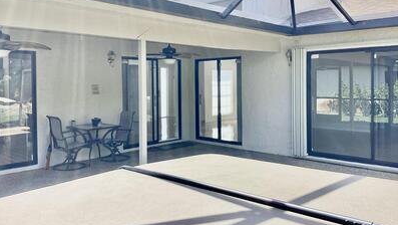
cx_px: 198
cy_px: 88
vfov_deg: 34.6
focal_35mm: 34
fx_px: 359
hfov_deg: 58.0
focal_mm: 3.3
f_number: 2.4
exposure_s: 1/242
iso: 25
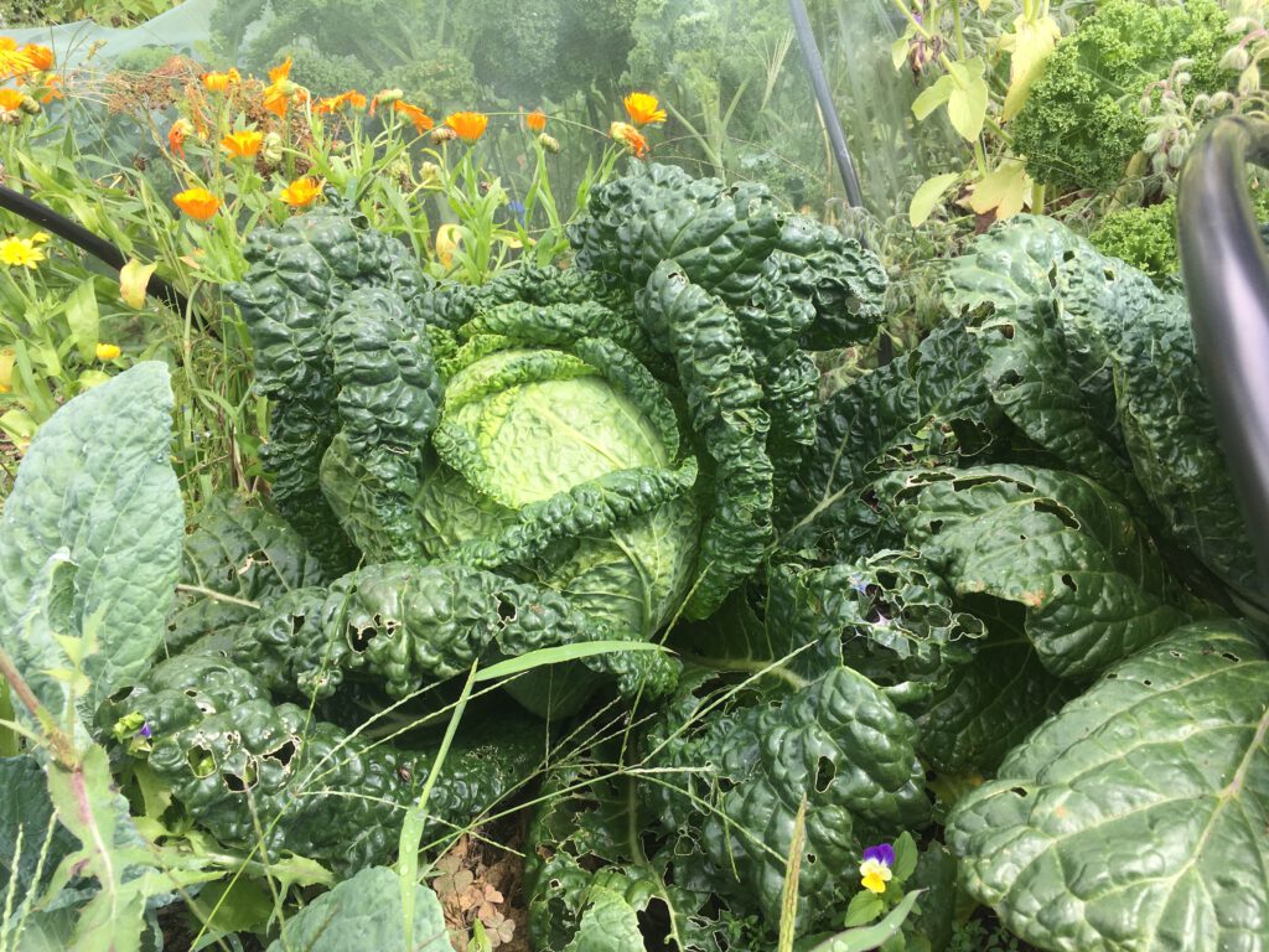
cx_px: 634
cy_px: 476
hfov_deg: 61.7
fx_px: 1063
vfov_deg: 48.2
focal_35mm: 29
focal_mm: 4.15
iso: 25
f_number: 2.2
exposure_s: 1/299
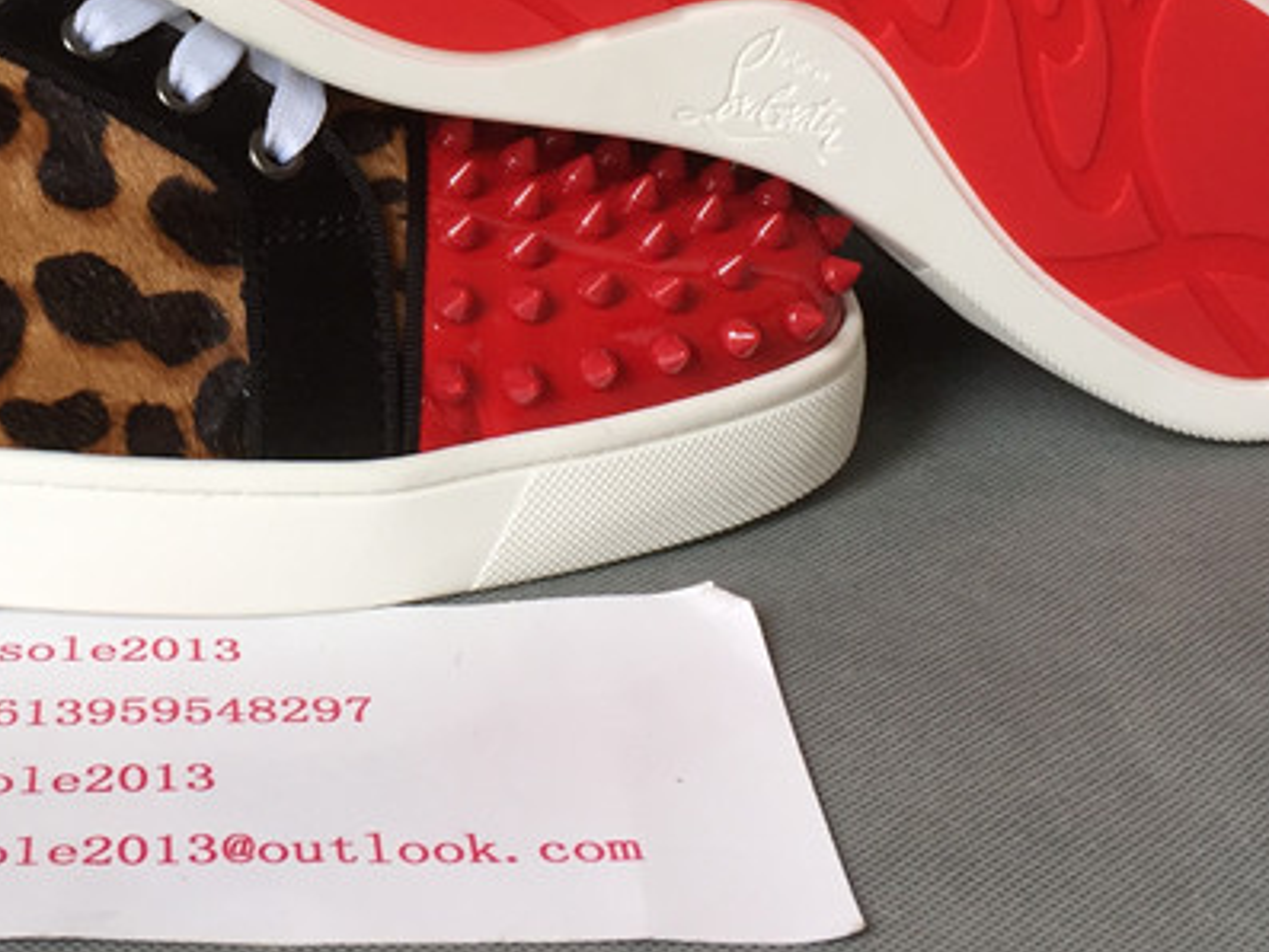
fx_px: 2677
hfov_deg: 26.0
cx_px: 179
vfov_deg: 19.7
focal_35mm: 73
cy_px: 64
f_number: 2.2
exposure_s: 1/100
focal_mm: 4.15
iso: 40
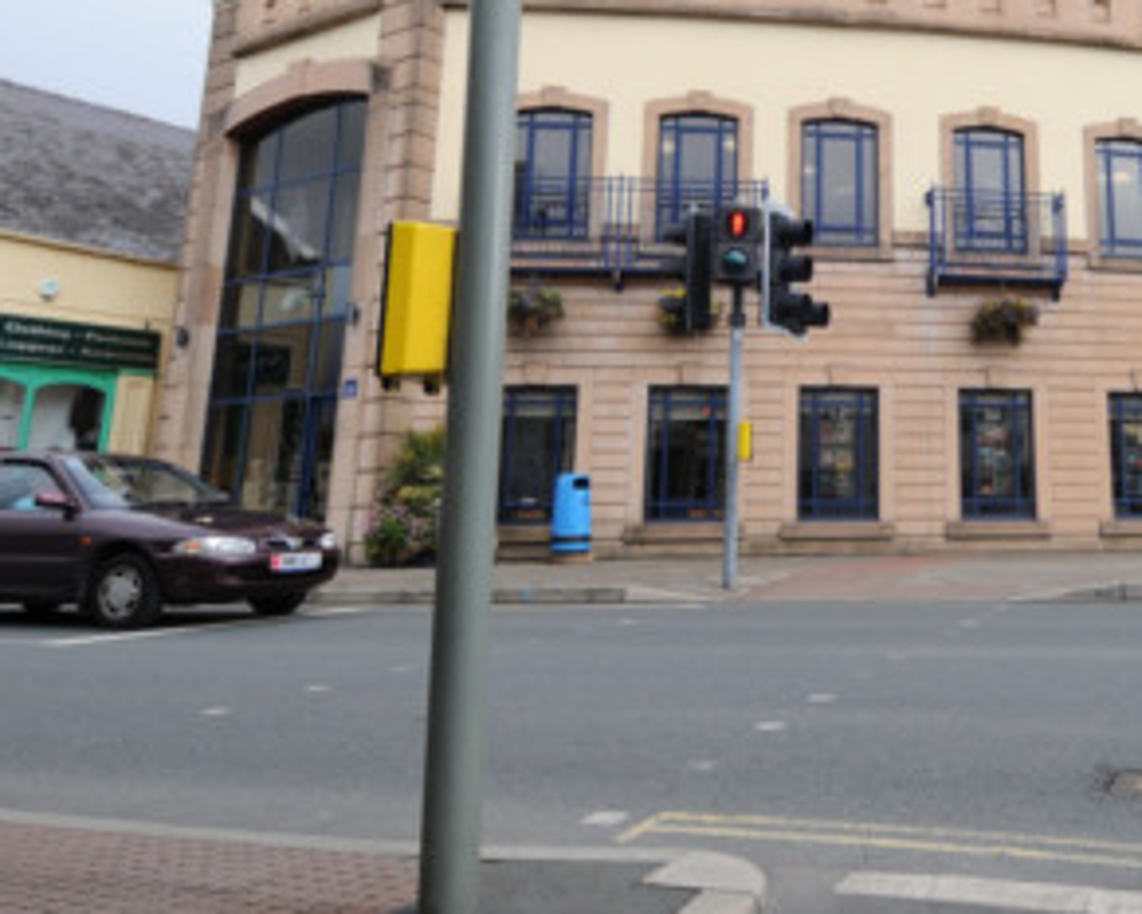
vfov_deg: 43.1
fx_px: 1116
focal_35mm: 33
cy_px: 224
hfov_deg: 51.8
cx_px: 863
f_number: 9
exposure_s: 1/250
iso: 250
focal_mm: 12
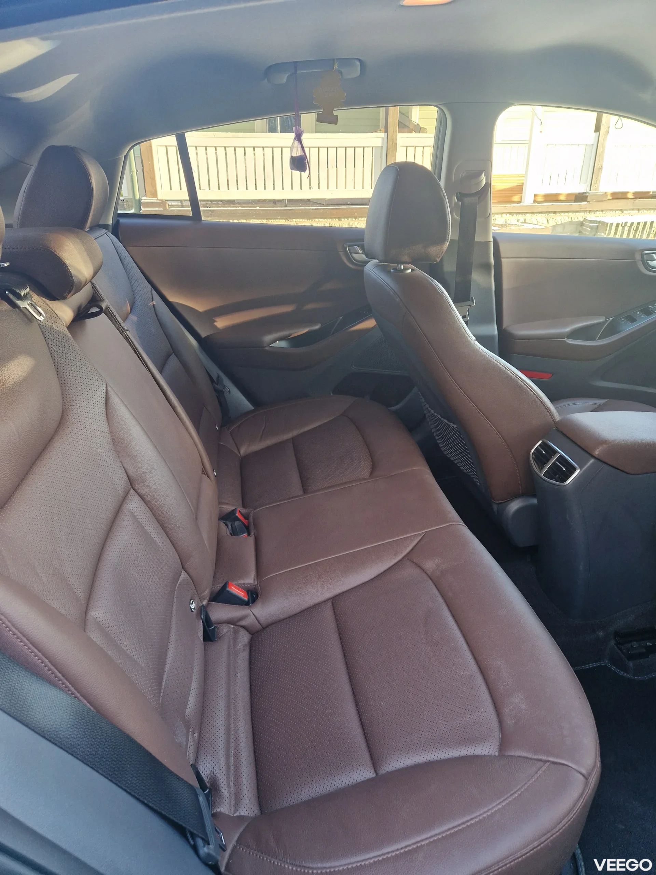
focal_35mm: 23
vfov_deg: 73.9
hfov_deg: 58.9
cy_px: 438
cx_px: 328
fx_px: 581
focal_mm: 5.4
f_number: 1.8
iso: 160
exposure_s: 1/100
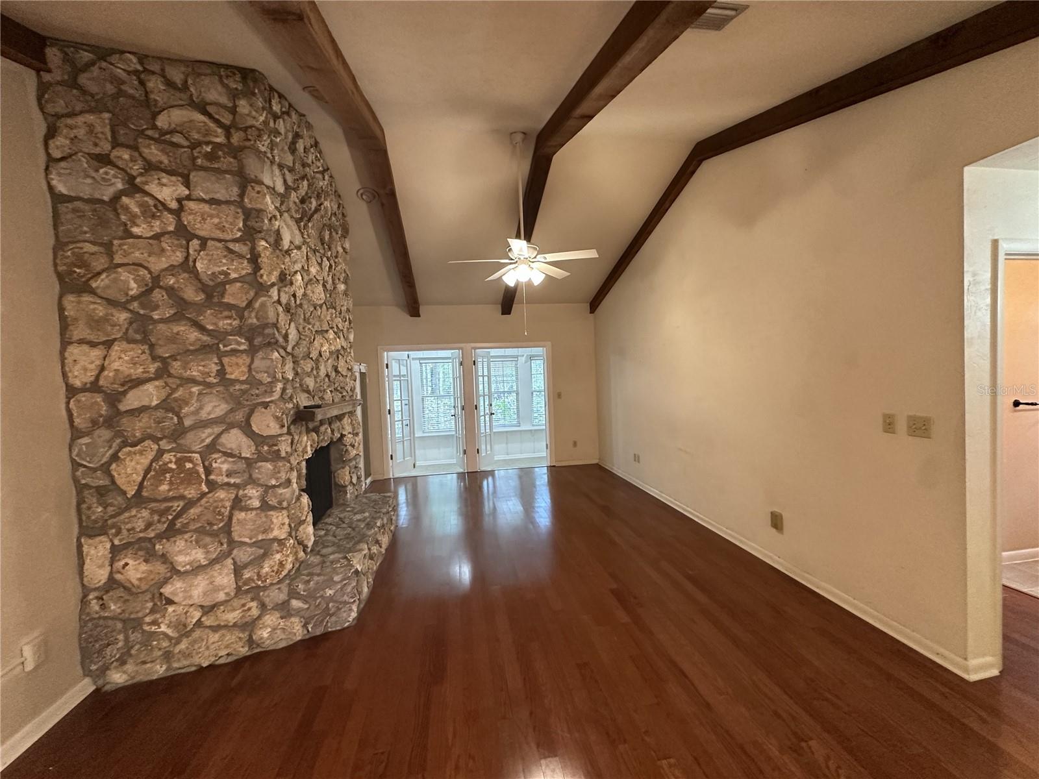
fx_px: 420
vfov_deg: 85.7
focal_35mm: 14
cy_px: 390
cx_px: 520
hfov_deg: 102.1
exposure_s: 1/60
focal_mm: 2.22
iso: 320
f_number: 2.2
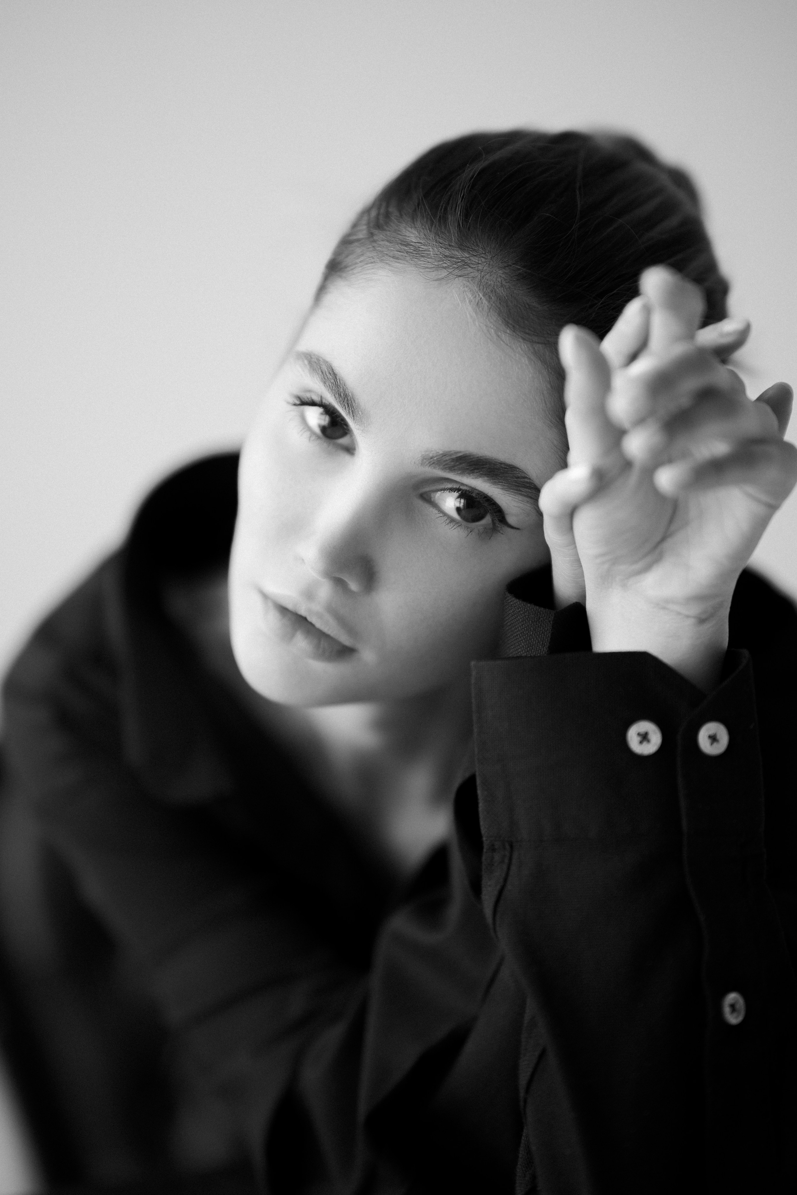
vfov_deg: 23.9
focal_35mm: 85
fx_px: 2822
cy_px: 598
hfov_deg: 16.1
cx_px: 398
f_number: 1.4
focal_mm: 85
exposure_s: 1/320
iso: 100
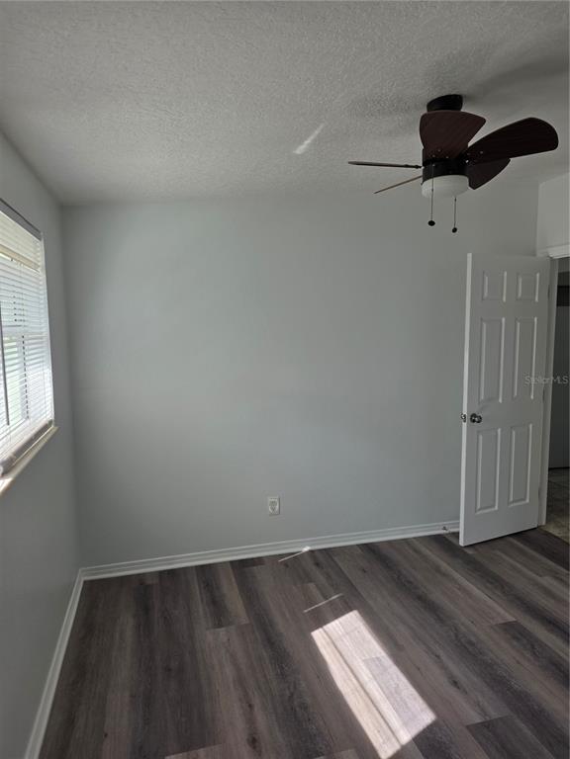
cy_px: 380
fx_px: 505
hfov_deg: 58.9
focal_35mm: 23
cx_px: 285
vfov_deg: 73.9
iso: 50
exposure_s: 1/359
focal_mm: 6.25
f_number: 1.7
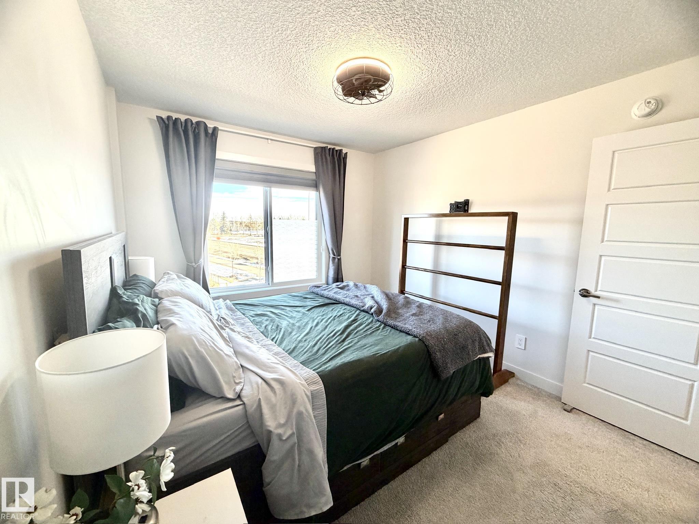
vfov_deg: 85.7
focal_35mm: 14
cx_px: 350
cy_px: 262
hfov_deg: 102.1
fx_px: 283
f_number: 2.2
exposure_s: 1/120
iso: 200
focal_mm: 2.22
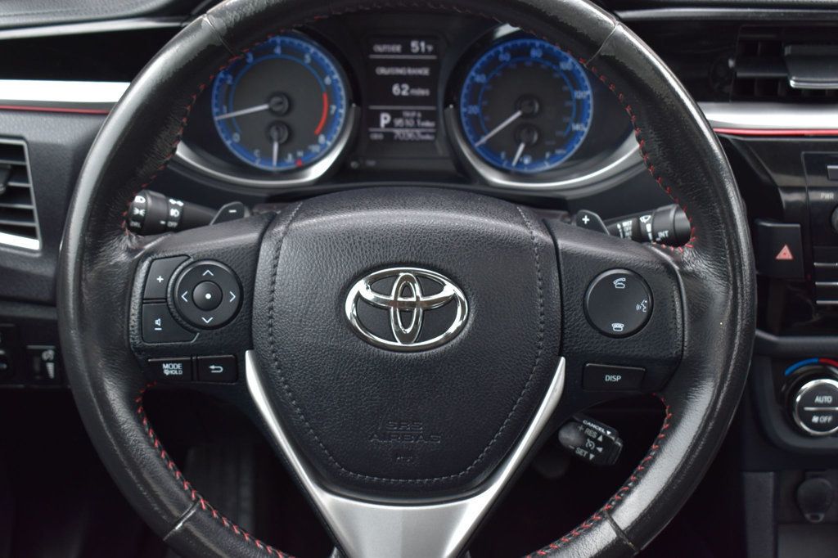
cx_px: 419
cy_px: 279
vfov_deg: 23.8
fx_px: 1326
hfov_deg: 35.1
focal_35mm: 57
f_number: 7.1
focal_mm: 38
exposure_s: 1/30
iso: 400
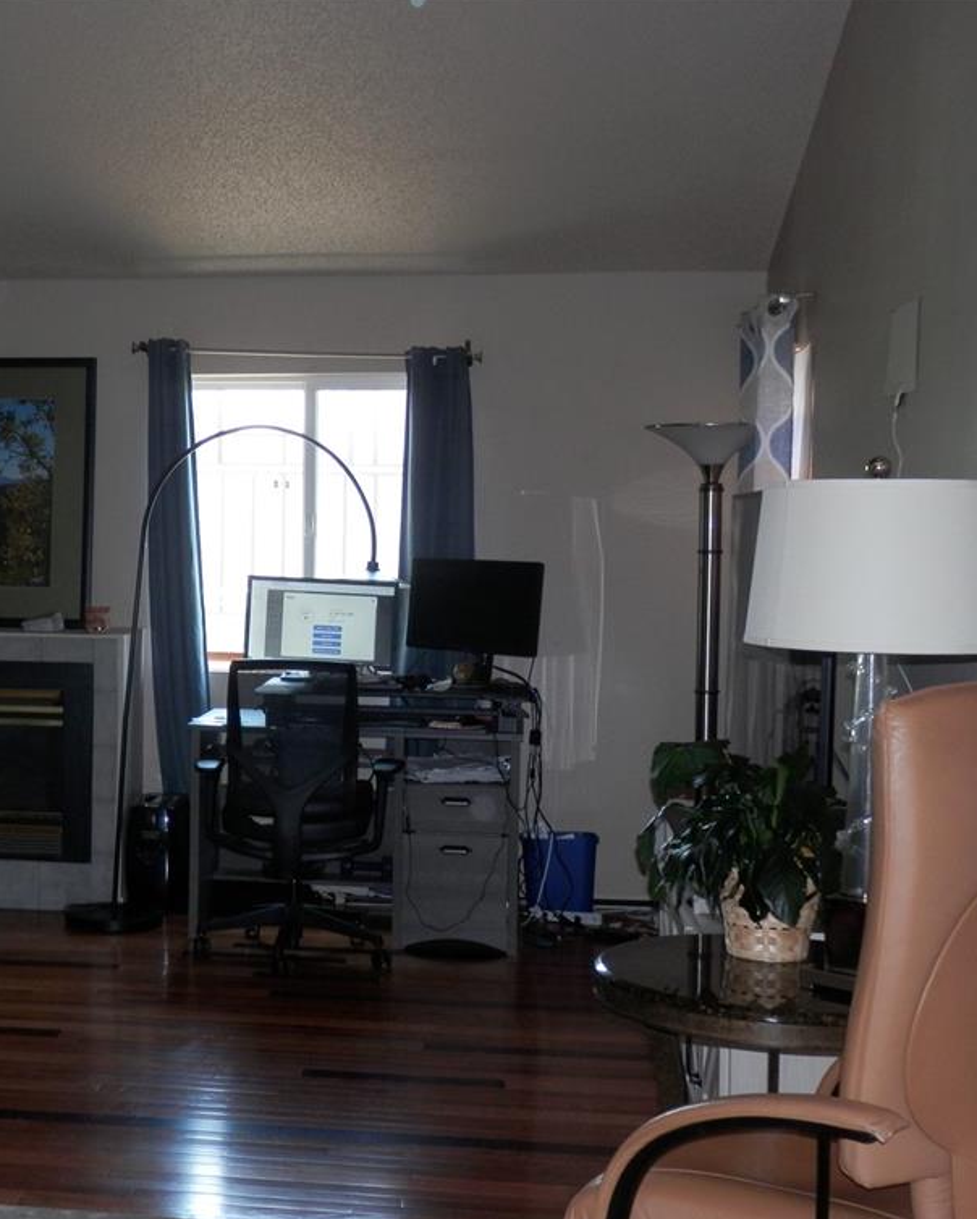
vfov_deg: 38.0
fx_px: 1770
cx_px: 175
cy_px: 612
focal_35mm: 49
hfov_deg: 30.0
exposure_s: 1/40
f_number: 3.6
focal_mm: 6.6
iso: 160
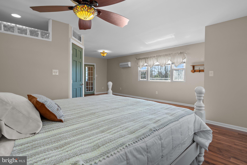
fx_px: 124
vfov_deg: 67.4
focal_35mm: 18
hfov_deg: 90.0
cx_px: 124
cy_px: 82
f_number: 8
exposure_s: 1/13
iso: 500
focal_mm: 18
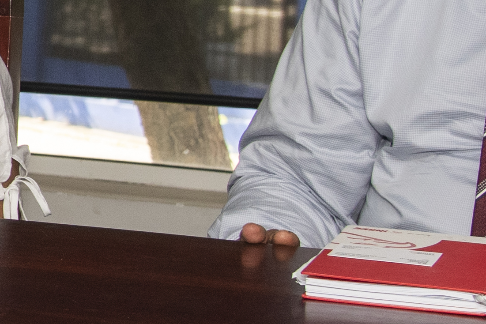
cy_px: -137
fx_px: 3159
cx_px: -637
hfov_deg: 8.2
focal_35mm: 234
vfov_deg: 5.8
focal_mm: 35
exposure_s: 1/125
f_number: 5.6
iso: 400
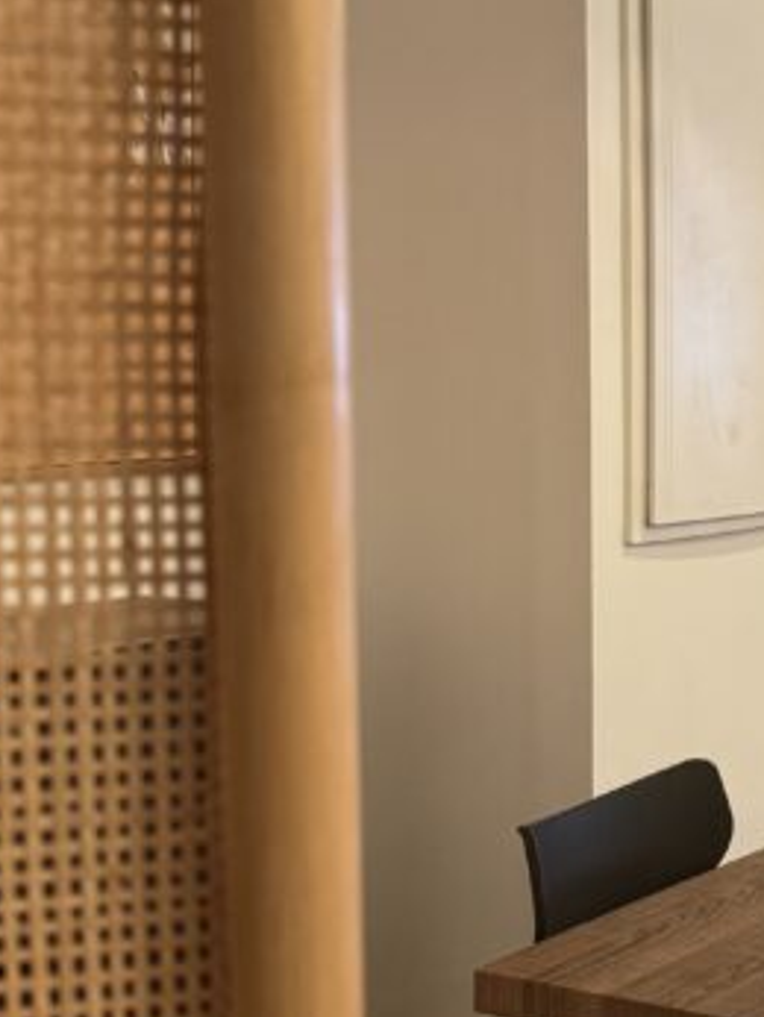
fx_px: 2087
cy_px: 635
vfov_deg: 27.3
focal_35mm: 71
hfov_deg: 19.2
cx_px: 990
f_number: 1.78
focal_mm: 6.76
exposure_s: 1/60
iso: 250
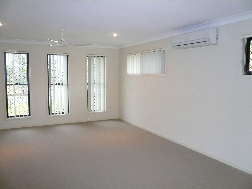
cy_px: 94
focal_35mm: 28
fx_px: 204
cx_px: 126
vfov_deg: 49.7
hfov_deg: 63.4
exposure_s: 1/30
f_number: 2.8
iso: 250
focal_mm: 4.6
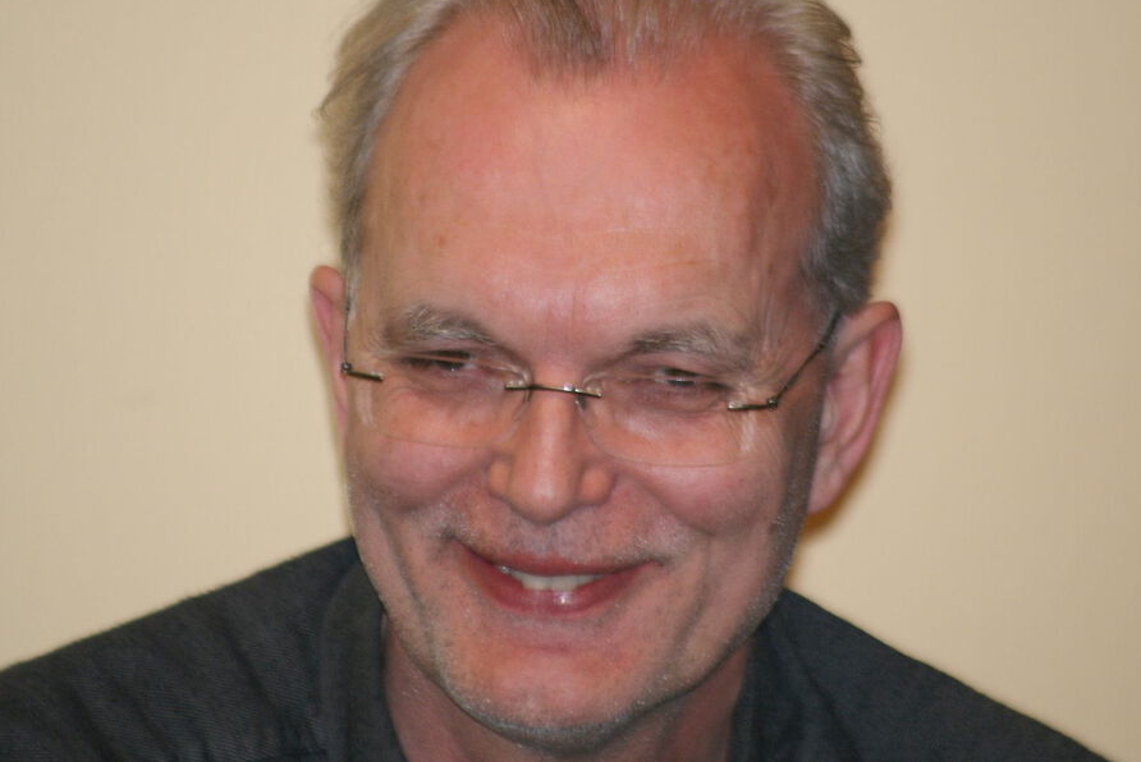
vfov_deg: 3.9
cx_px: 583
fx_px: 11290
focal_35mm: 356
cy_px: 352
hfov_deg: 5.8
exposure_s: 1/125
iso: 400
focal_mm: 210
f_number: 5
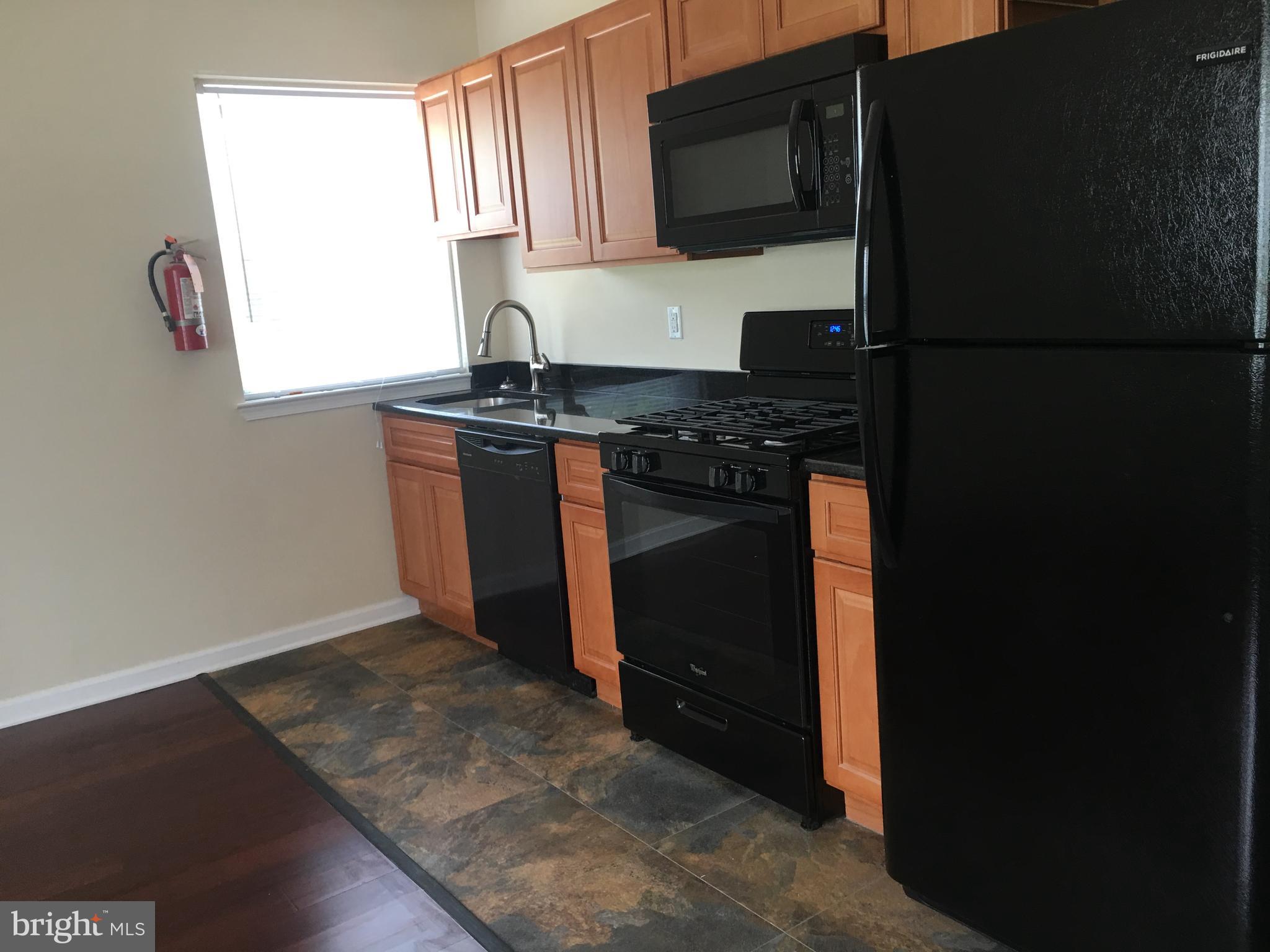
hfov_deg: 61.7
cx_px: 635
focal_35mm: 29
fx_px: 1064
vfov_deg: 48.2
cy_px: 476
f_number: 2.2
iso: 32
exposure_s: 1/15
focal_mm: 4.15
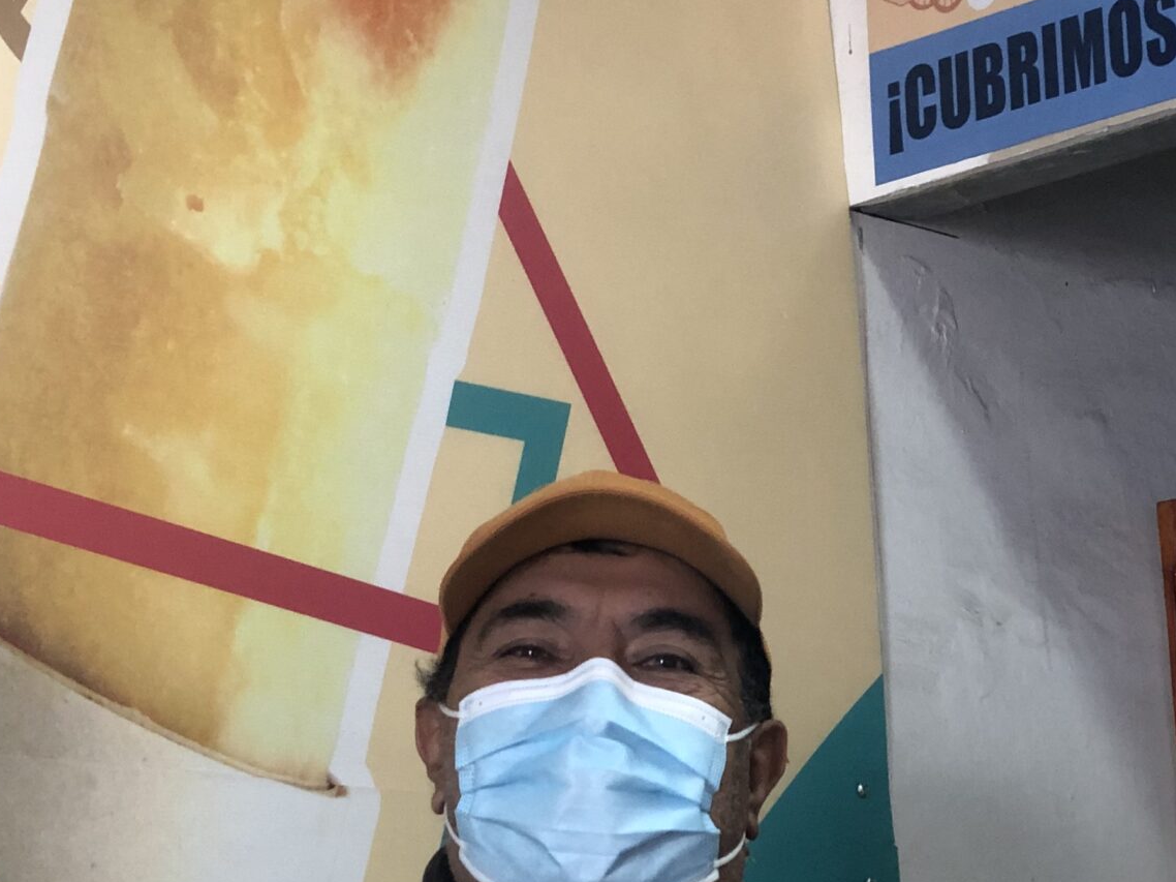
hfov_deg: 16.6
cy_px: 314
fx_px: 3974
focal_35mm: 117
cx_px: 86
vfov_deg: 12.6
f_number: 2.4
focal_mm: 6
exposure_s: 1/40
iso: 80
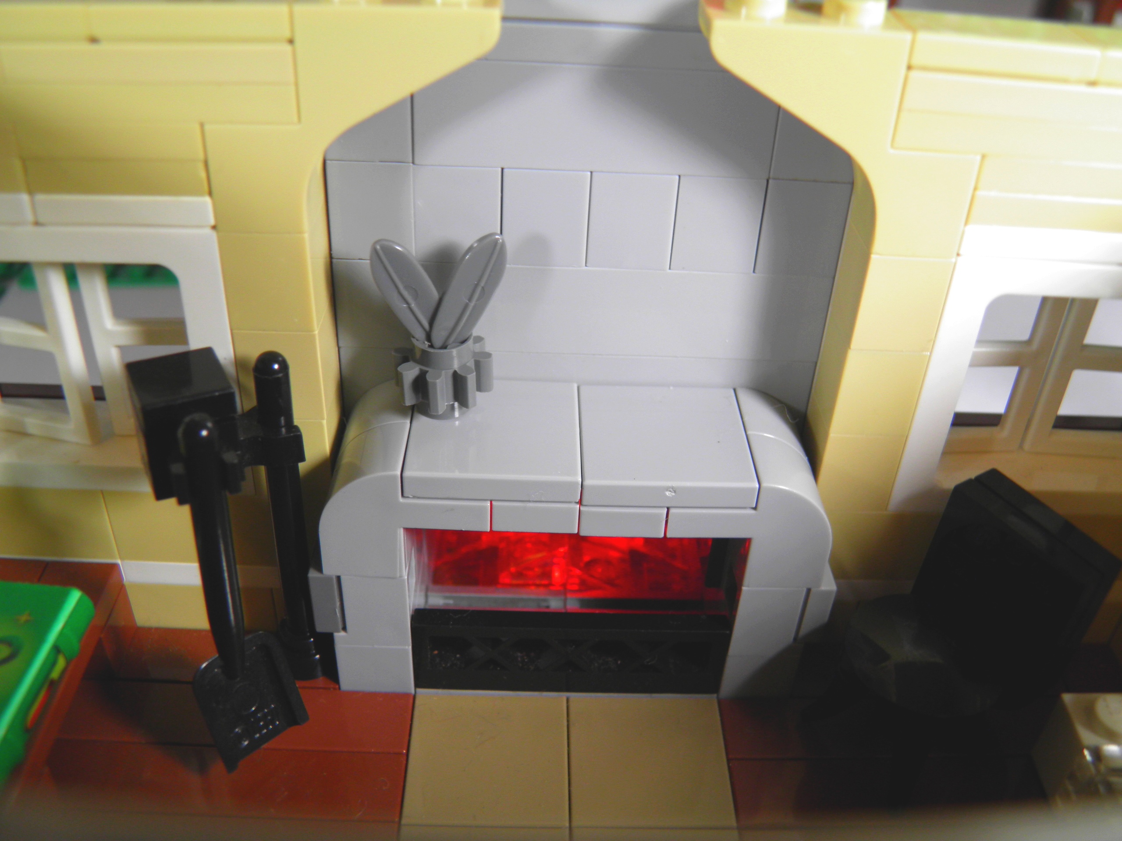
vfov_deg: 46.8
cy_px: 420
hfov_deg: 60.0
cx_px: 561
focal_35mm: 30
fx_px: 972
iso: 100
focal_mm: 5.5
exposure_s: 1/30
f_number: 3
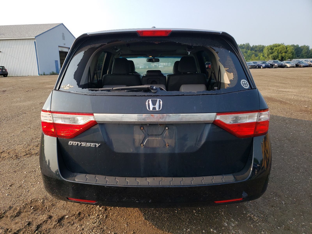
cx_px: 156
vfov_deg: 53.1
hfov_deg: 67.3
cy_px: 117
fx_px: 234
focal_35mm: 26
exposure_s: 1/1111
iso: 50
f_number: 1.5
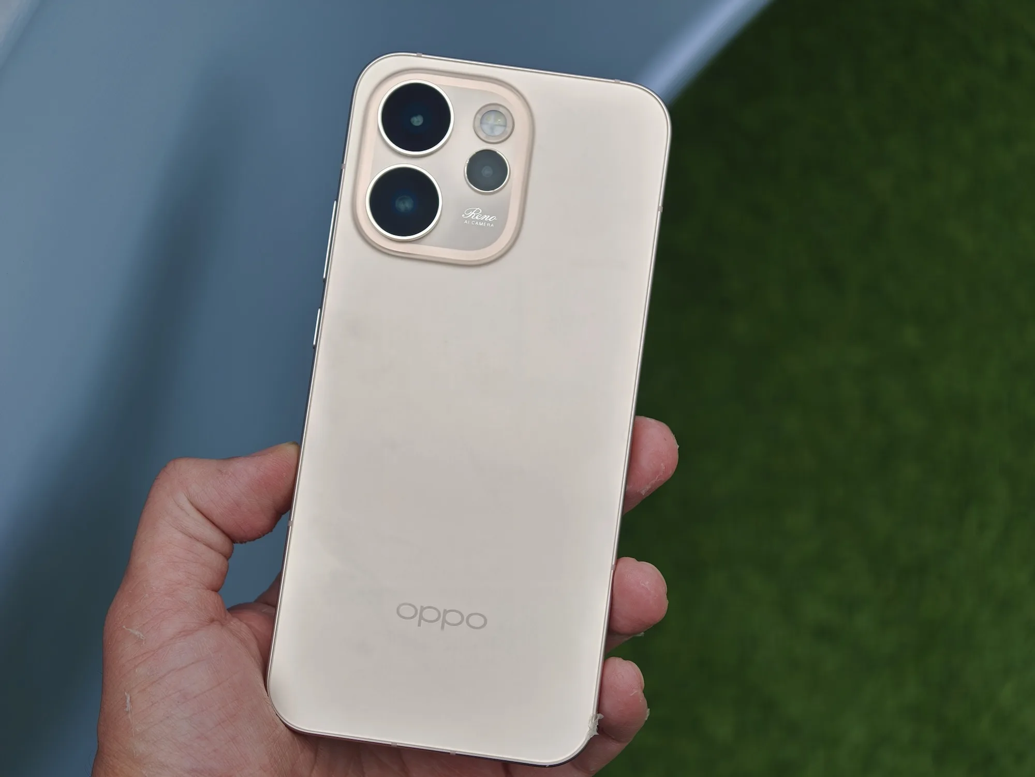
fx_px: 2093
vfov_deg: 21.0
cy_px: 388
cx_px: 518
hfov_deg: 27.8
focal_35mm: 70
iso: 64
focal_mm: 16.53
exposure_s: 1/200
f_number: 2.1
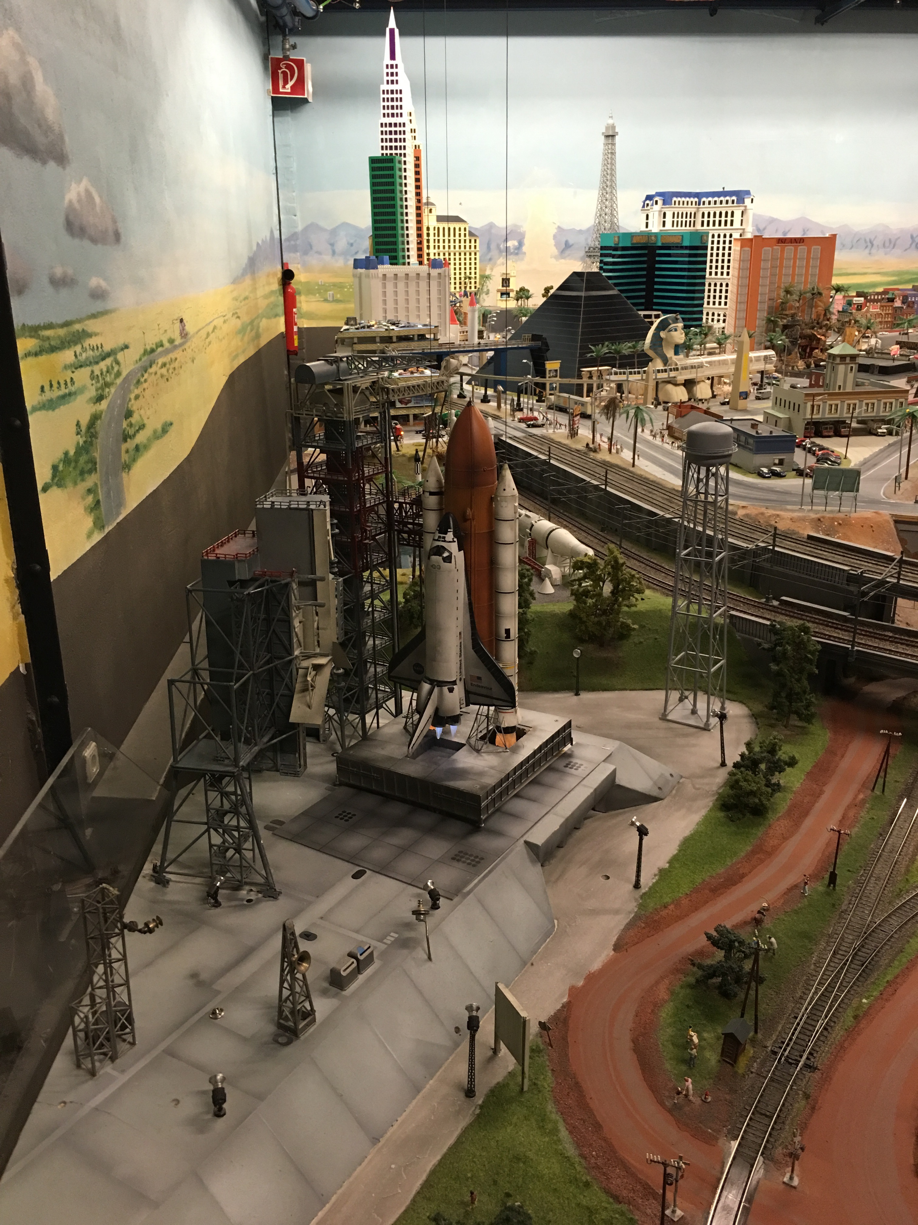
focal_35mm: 29
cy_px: 612
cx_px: 459
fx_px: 1025
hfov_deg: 48.2
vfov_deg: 61.7
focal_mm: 4.15
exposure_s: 1/17
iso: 80
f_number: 2.2
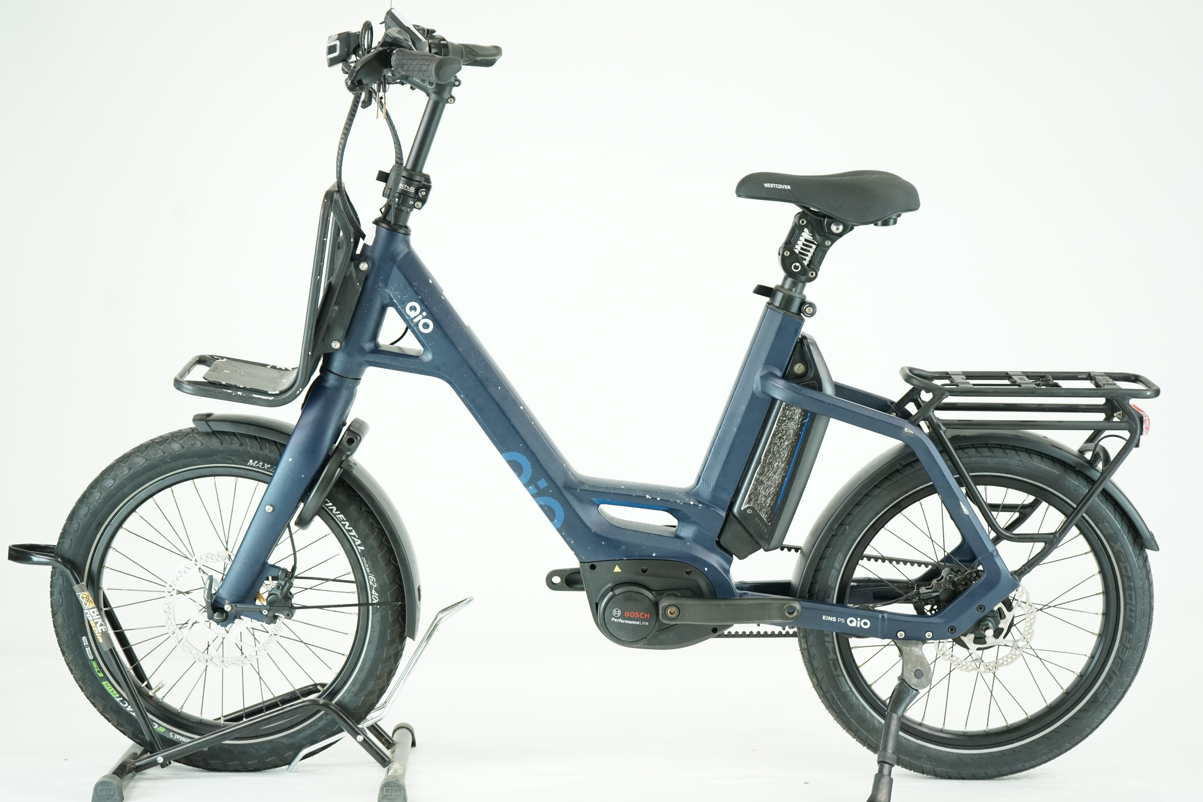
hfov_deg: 35.6
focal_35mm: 56
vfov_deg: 24.2
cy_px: 401
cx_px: 602
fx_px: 1871
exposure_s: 1/200
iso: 2500
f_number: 5
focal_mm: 56
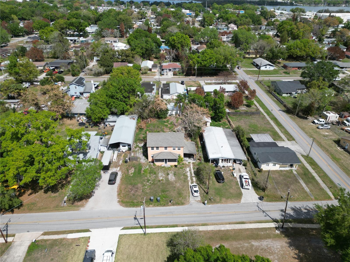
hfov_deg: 71.6
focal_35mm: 24
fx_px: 243
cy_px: 131
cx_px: 175
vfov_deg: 56.8
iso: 140
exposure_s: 1/4000
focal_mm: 6.72
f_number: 1.7
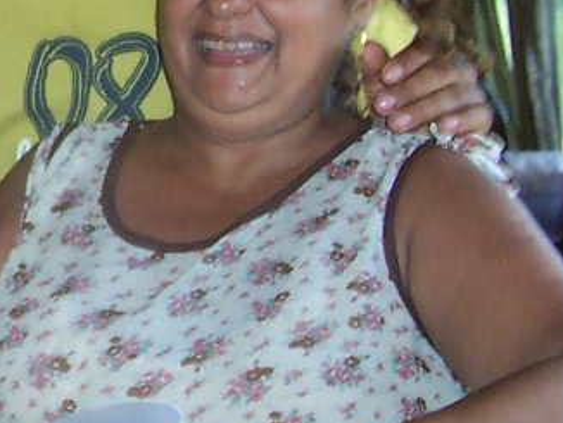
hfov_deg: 14.0
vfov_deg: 10.8
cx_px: -154
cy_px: 28
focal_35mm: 136
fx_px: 2214
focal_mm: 5.6
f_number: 2.8
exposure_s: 1/60
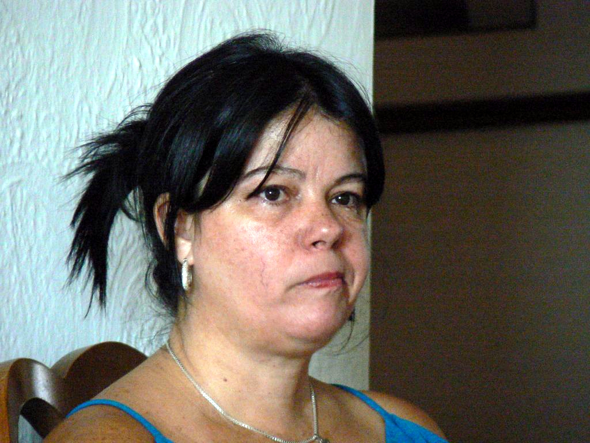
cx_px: 295
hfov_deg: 4.6
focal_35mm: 432
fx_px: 7363
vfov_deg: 3.4
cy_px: 222
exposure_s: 1/30
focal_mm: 72
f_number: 3.3
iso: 400
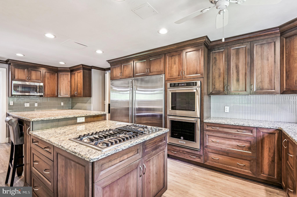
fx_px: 132
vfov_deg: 73.7
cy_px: 98
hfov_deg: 96.8
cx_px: 148
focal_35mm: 16
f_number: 8
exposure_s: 1/3.33
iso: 200
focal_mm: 16
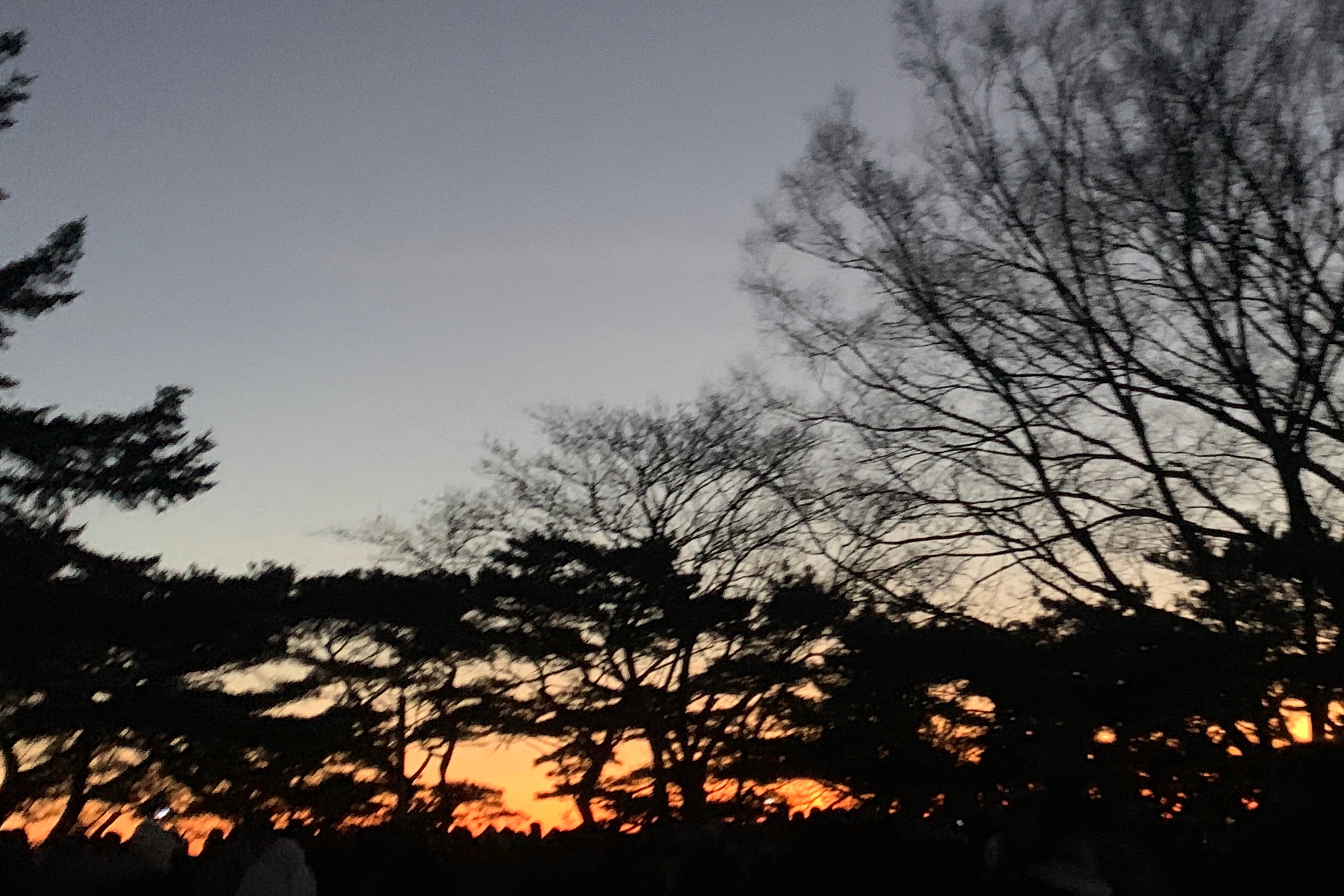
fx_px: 1978
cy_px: 371
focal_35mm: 53
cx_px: 992
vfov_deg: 25.5
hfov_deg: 36.7
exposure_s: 1/22
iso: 640
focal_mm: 4.25
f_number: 1.8
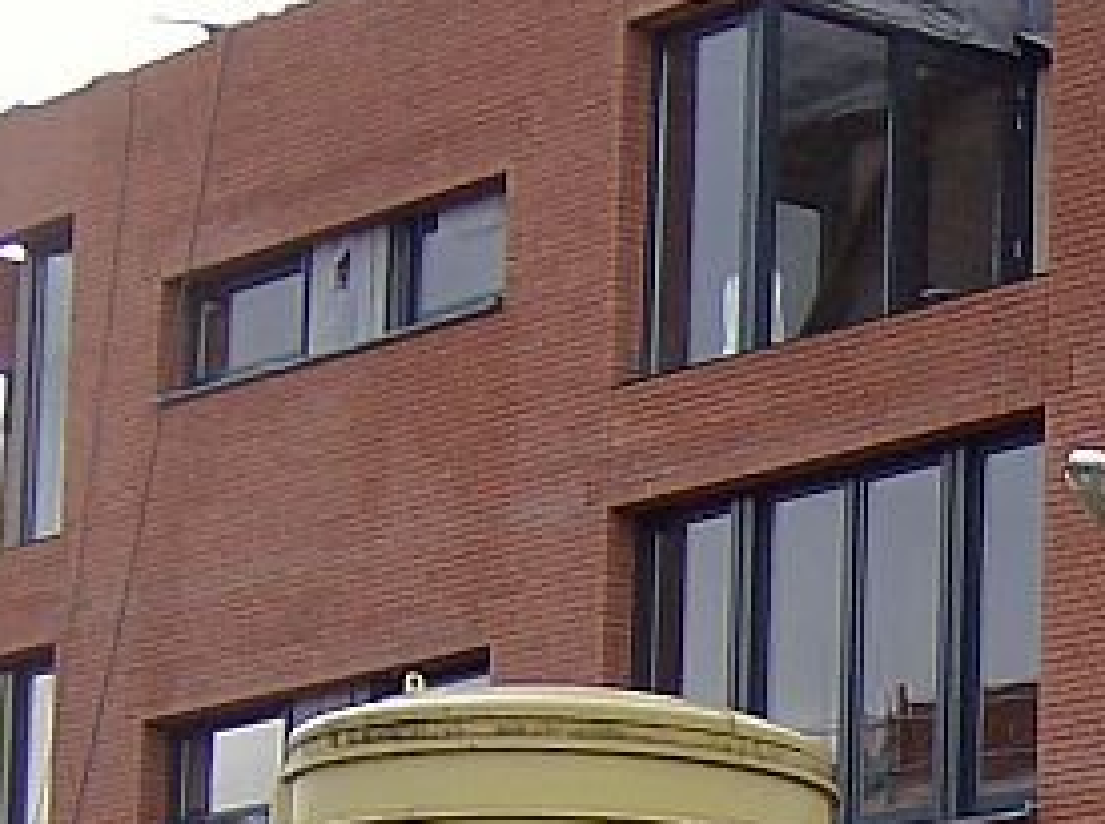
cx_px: 1571
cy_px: 1051
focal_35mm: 171
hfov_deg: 11.2
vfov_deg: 8.5
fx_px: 5447
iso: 100
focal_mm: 7.7
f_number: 3.1
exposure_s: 1/311
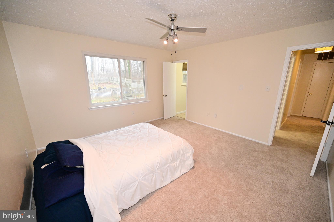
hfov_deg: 104.3
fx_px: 130
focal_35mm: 14
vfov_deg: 81.1
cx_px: 167
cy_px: 111
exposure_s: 1/250
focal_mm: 14
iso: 2500
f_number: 4
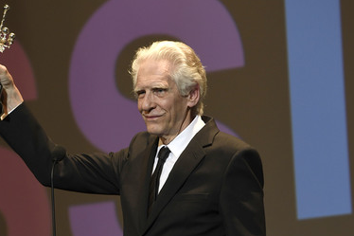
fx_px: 2074
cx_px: 146
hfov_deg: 9.8
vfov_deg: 6.5
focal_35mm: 211
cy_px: 134
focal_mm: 175
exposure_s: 1/160
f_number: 5
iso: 1250
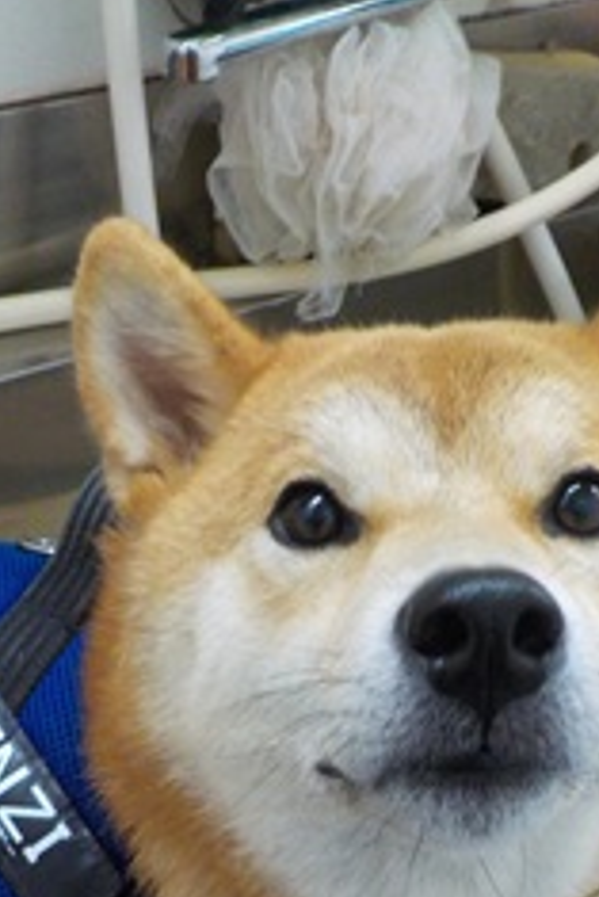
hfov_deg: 25.6
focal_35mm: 53
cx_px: 286
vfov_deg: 36.4
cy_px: 699
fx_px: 1321
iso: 400
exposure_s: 1/30
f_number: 3.3
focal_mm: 4.1
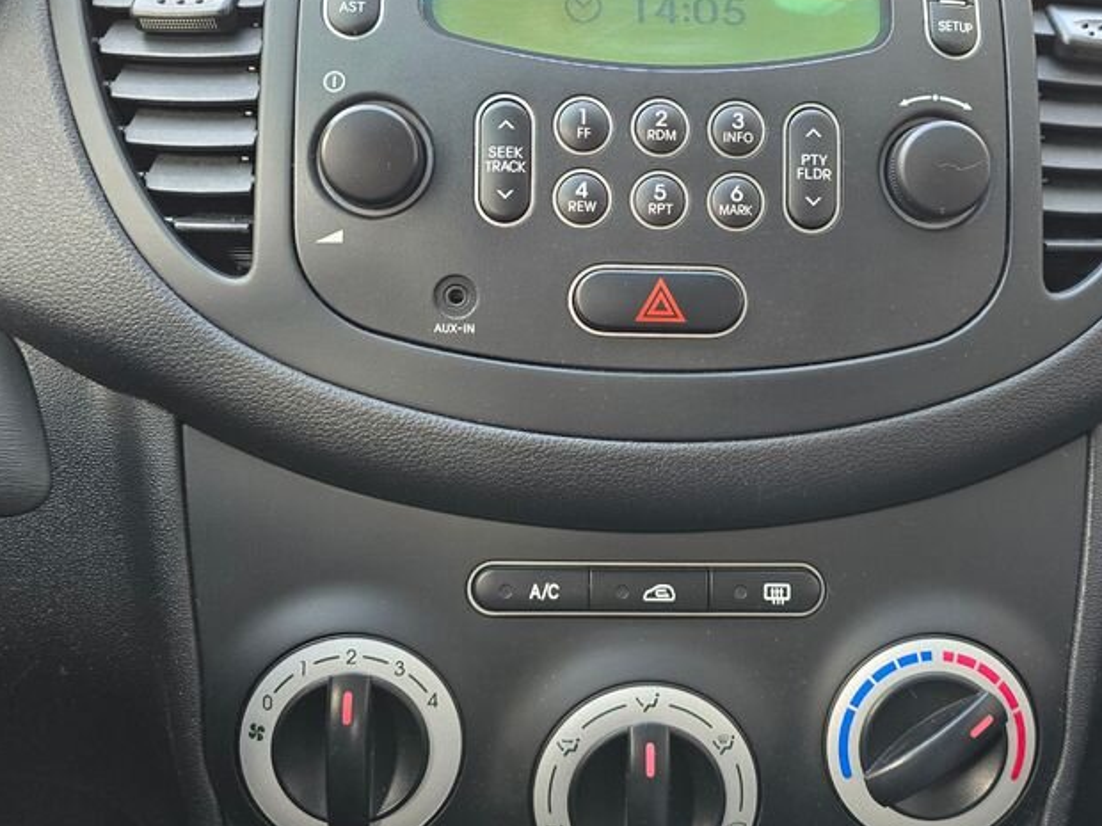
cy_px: 357
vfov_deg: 37.7
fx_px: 1210
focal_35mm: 38
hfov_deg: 48.9
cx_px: 619
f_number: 1.7
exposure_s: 1/100
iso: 200
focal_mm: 6.3
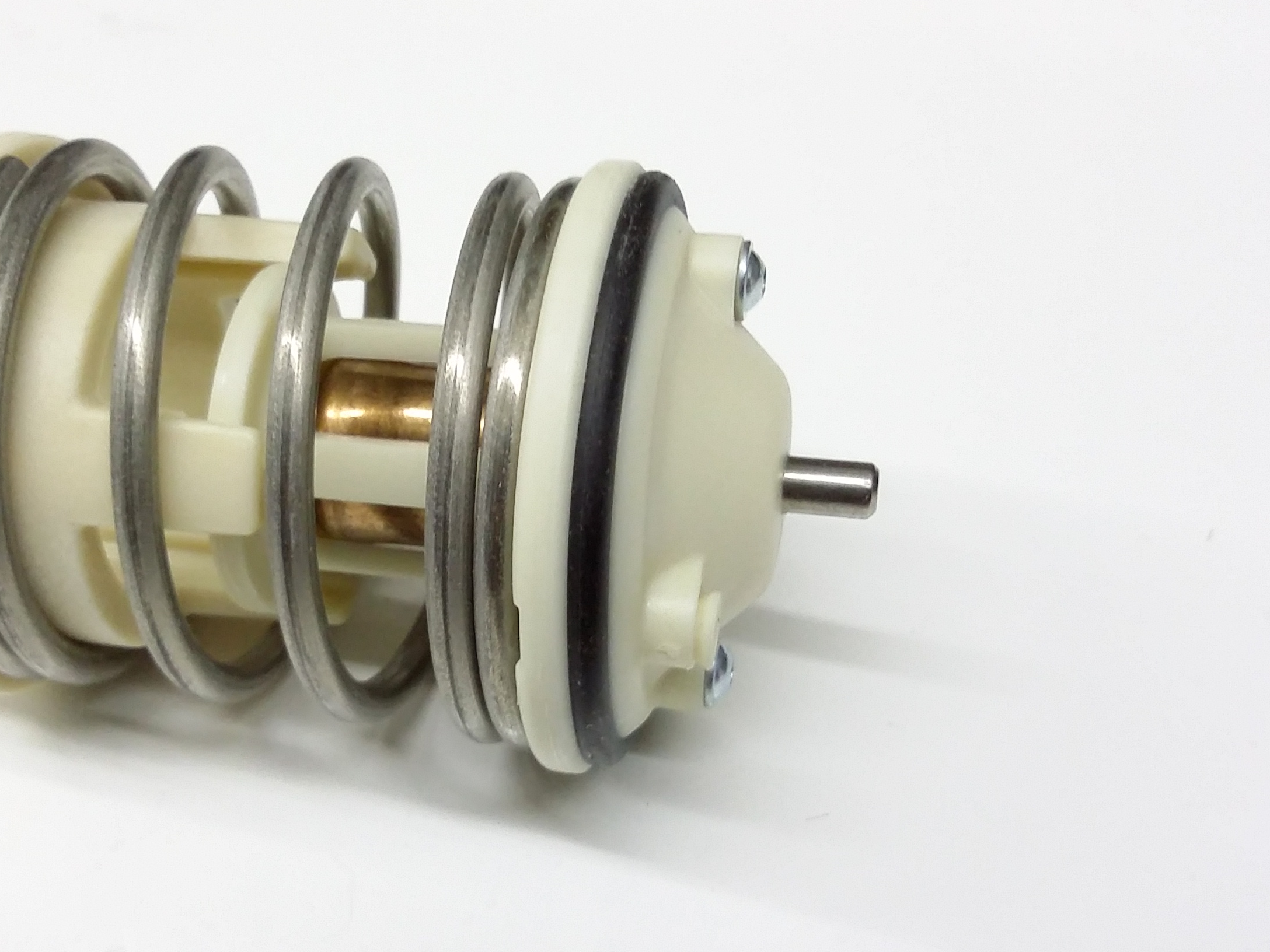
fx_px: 1761
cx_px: 447
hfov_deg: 39.3
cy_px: 477
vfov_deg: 30.3
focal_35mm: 48
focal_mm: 3.4
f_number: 2.4
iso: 160
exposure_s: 1/17
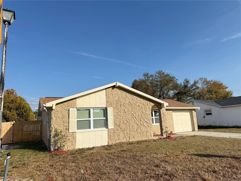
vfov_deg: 56.8
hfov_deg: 71.6
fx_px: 167
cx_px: 120
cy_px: 90
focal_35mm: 24
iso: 80
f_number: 1.78
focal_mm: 6.76
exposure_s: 1/3425
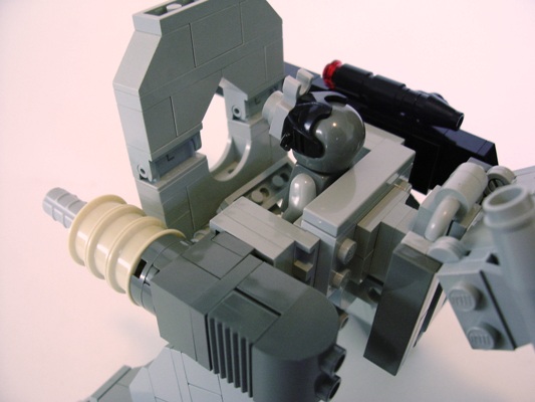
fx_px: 526
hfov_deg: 53.9
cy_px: 201
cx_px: 268
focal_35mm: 34
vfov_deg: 41.8
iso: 160
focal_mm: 5.6
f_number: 2.7
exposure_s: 1/15
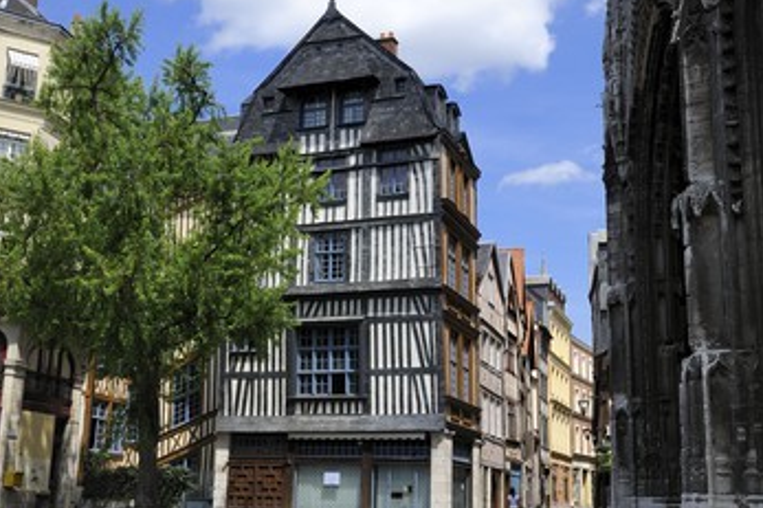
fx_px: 974
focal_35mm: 46
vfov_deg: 29.2
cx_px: 385
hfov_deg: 42.8
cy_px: 257
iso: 200
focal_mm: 38
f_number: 11
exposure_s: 1/200
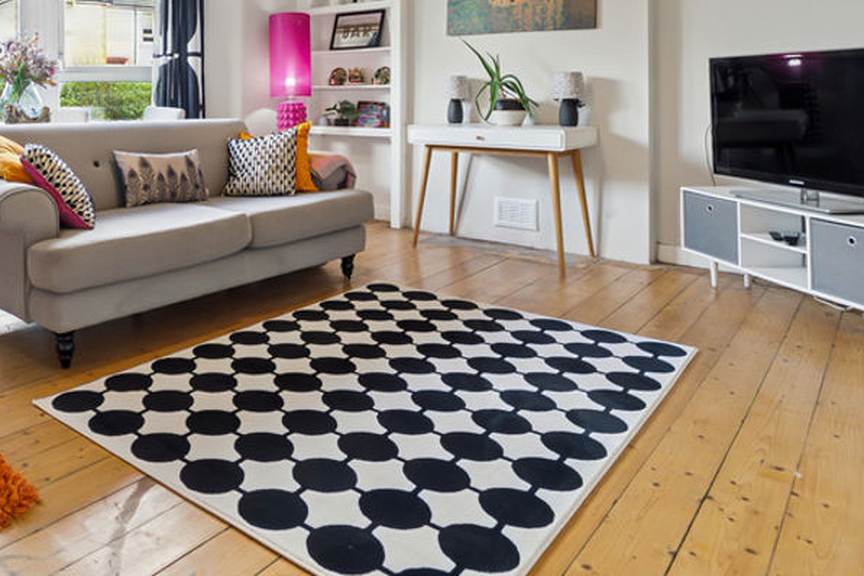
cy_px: 101
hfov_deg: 62.8
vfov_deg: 45.1
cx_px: 198
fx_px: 648
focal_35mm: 27
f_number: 4
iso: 640
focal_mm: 14
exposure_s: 1/100
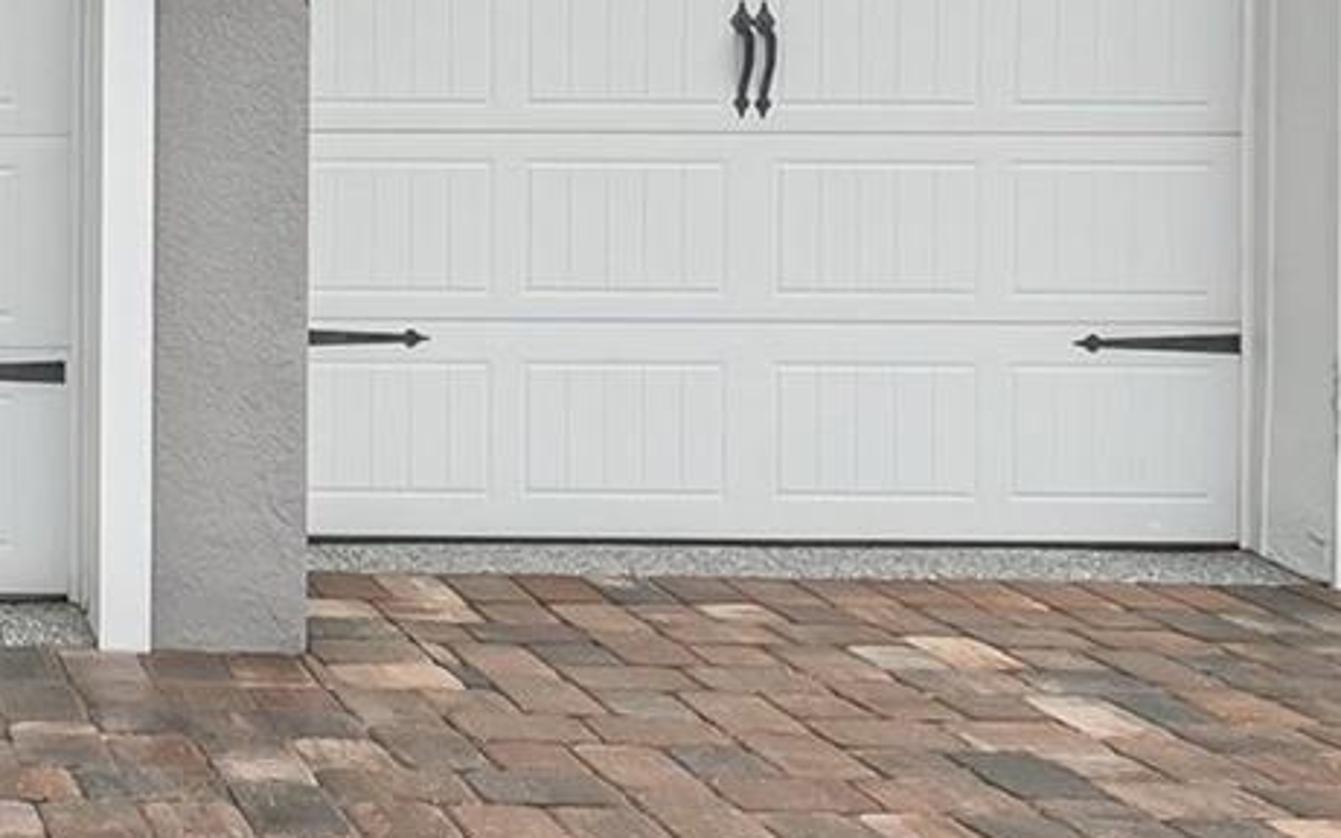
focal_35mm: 53
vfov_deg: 23.7
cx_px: -282
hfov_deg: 31.7
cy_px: 76
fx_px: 1937
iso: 100
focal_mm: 10
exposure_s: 1/400
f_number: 7.1
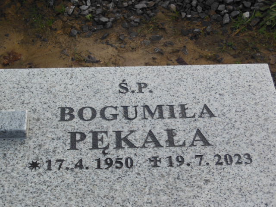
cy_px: 104
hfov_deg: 29.4
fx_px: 526
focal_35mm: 66
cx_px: 138
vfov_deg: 22.3
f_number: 4.3
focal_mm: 11.7
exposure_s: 1/320
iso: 125
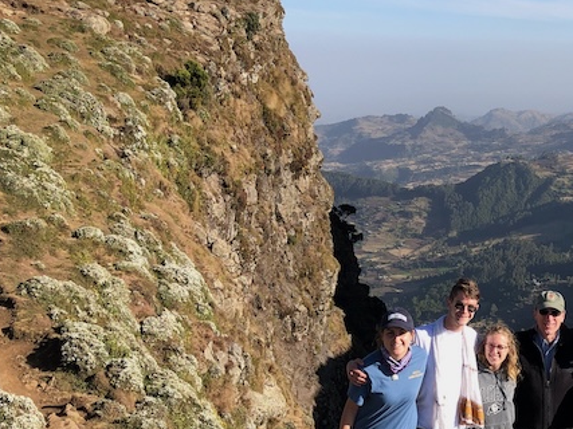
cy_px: 214
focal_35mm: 59
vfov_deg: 24.8
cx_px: 525
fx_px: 976
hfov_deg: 31.1
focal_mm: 4
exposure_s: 1/1453
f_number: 1.8
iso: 20
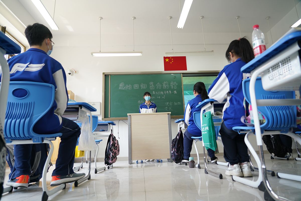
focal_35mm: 24
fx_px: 201
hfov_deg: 73.7
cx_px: 150
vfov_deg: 53.2
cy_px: 100
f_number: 4
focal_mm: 24
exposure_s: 1/125
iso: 500
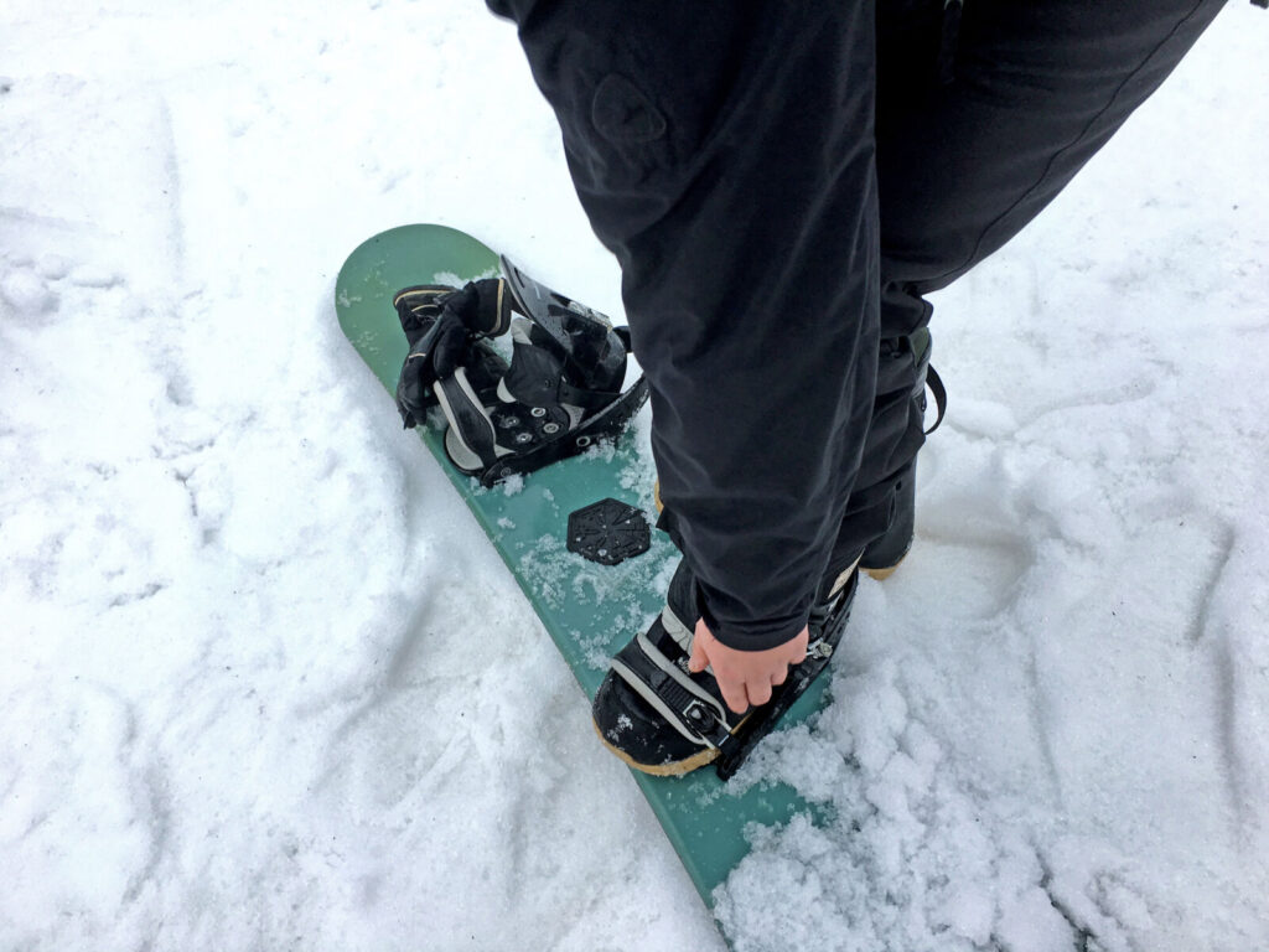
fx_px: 1063
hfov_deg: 61.7
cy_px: 476
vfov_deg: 48.2
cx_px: 634
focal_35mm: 29
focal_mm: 4.15
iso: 25
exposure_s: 1/373
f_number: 2.2
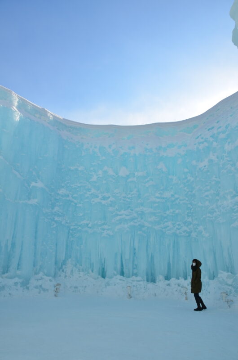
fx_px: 269
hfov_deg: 47.7
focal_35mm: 27
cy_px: 180
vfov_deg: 67.5
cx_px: 119
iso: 100
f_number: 9
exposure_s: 1/320
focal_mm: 18
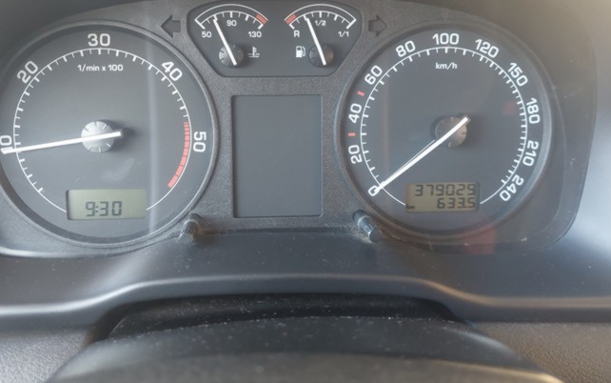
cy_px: 156
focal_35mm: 33
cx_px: 281
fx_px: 550
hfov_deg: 58.0
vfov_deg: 38.2
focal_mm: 5.23
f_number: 1.8
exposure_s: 1/50
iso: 500
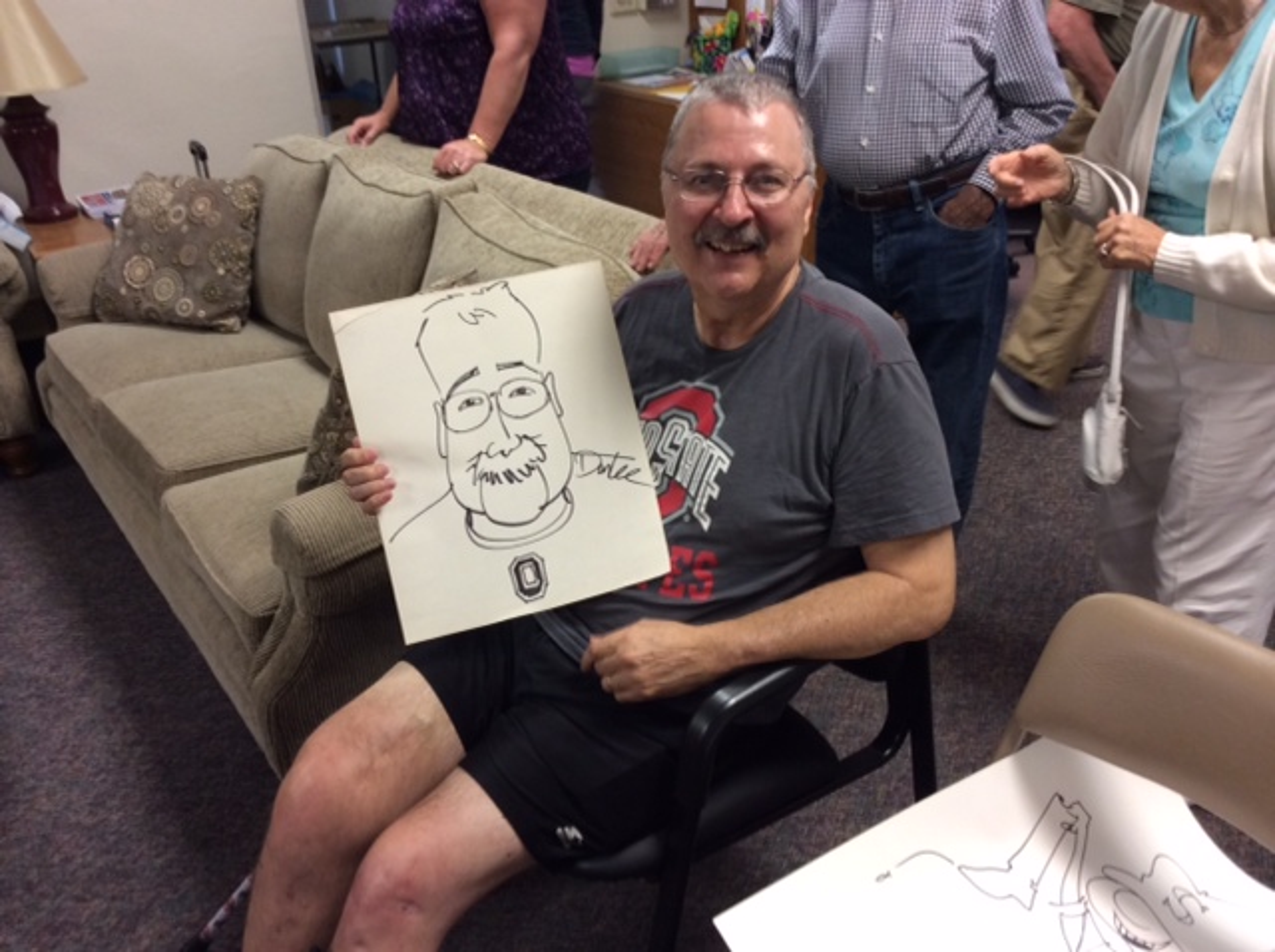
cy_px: 476
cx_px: 638
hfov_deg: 55.4
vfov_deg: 42.8
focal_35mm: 33
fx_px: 1214
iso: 80
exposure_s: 1/24
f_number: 2.4
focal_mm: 3.3
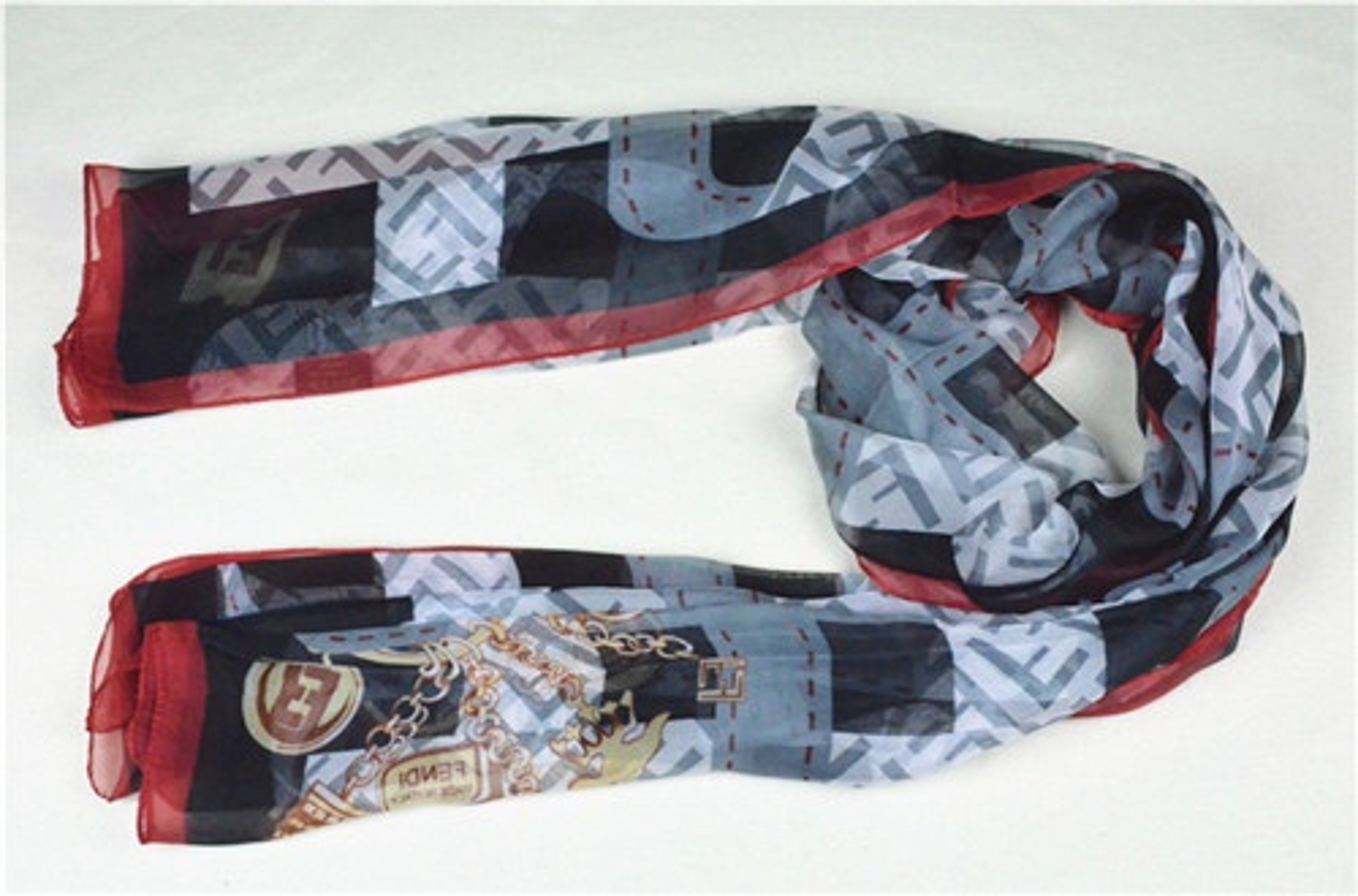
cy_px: 448
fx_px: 1692
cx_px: 679
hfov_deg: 43.7
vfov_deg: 29.7
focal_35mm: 45
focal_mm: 30
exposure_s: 1/400
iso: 6400
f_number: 11
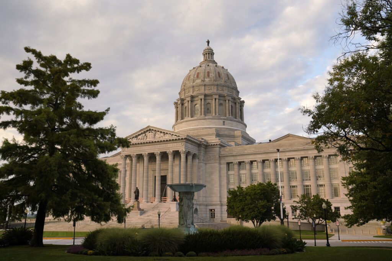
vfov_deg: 41.1
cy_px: 130
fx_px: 348
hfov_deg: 58.7
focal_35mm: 32
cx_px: 196
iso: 320
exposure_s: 1/320
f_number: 5.6
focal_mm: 32
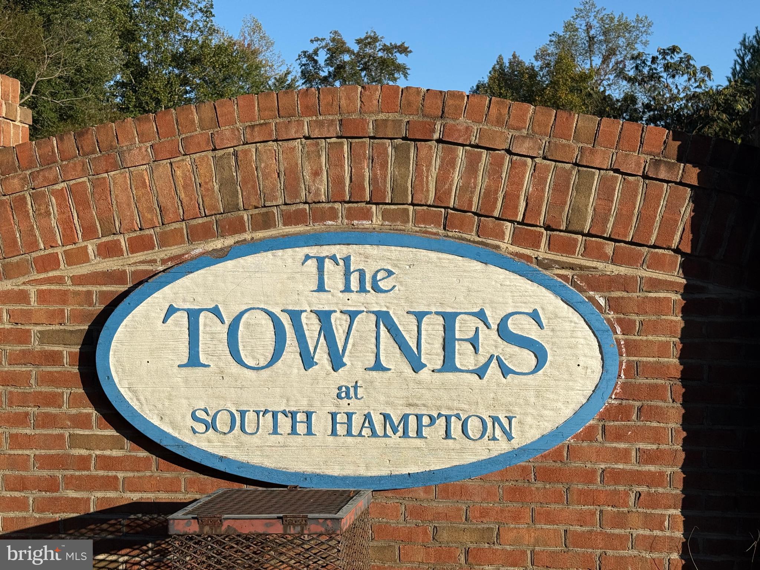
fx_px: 1054
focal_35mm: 48
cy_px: 285
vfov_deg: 30.3
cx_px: 380
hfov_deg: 39.7
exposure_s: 1/6024
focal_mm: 6.76
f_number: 1.78
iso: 64
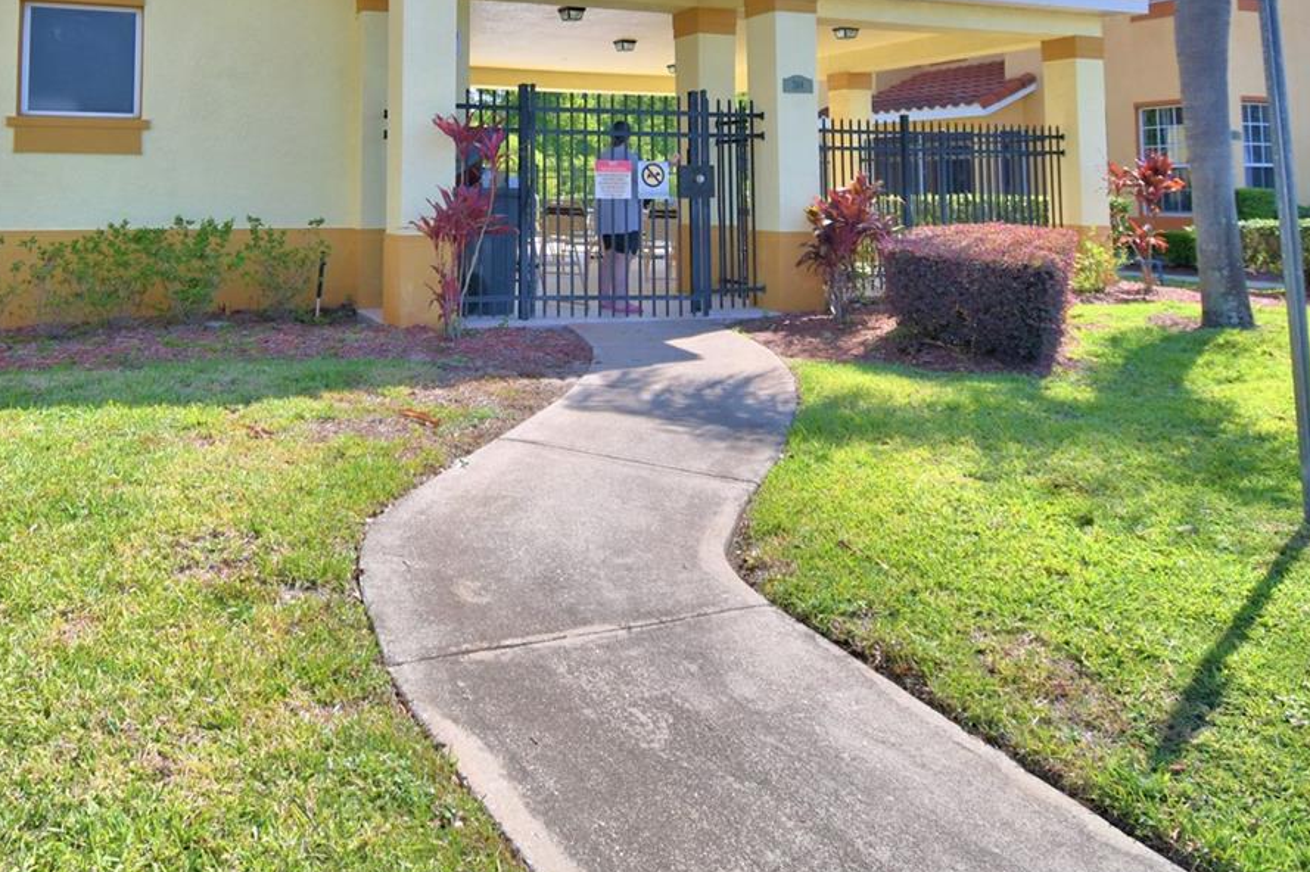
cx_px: 461
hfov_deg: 66.0
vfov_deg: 44.4
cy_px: 119
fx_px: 982
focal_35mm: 27
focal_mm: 10
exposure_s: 1/1000
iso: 100
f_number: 4.5
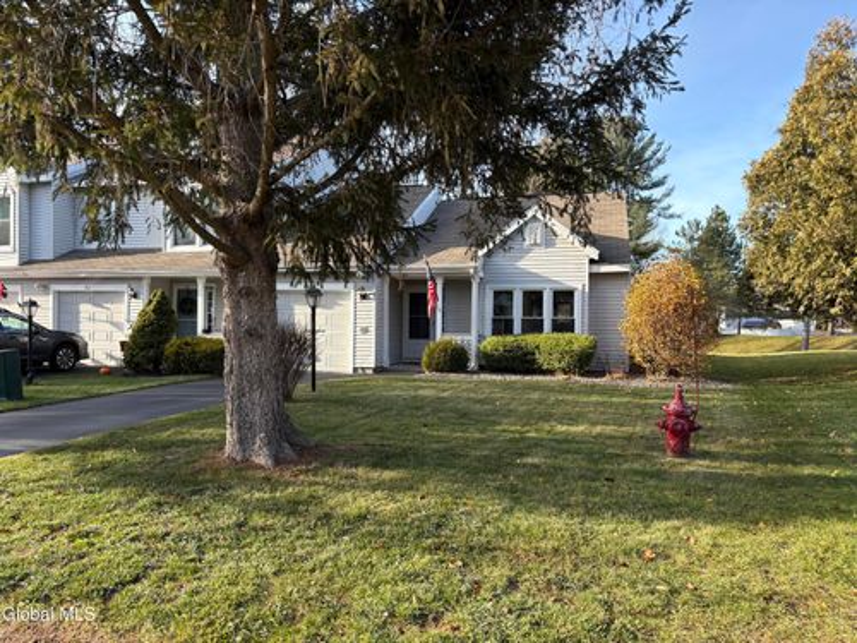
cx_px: 428
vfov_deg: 53.1
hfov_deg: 67.3
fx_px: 644
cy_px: 322
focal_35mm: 26
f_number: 1.6
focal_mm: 5.96
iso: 64
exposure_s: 1/607
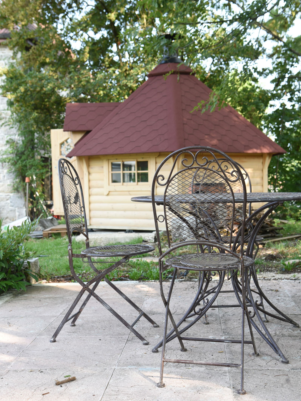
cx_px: 151
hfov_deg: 29.1
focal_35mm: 50
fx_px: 580
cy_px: 205
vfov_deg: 38.2
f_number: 6.3
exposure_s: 1/125
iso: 500
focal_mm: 46
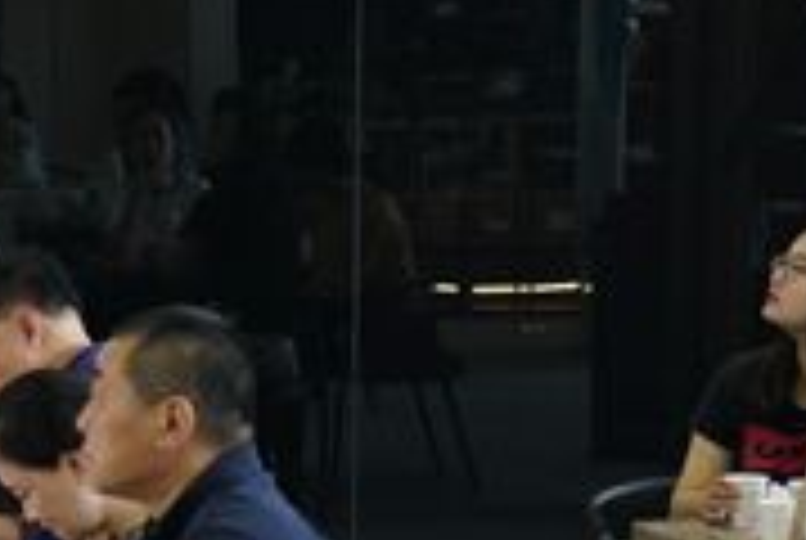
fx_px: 4126
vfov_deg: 7.5
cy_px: 371
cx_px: -518
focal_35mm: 184
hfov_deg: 10.6
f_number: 4.5
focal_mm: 55
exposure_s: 1/125
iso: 2500
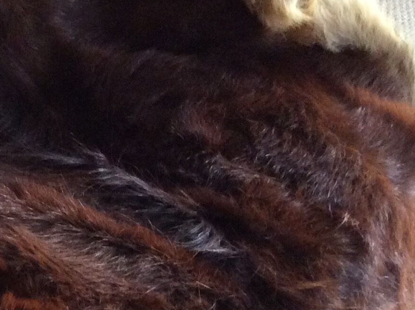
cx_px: 10
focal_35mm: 95
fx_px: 1137
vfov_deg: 15.3
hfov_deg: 20.1
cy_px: 304
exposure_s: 1/20
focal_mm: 3.3
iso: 250
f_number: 2.4
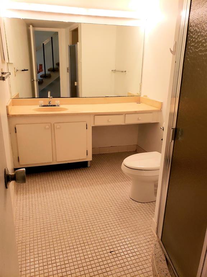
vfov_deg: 67.3
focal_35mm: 26
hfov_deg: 53.1
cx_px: 104
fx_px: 207
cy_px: 138
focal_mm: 4.3
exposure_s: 1/60
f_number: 2.4
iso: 100
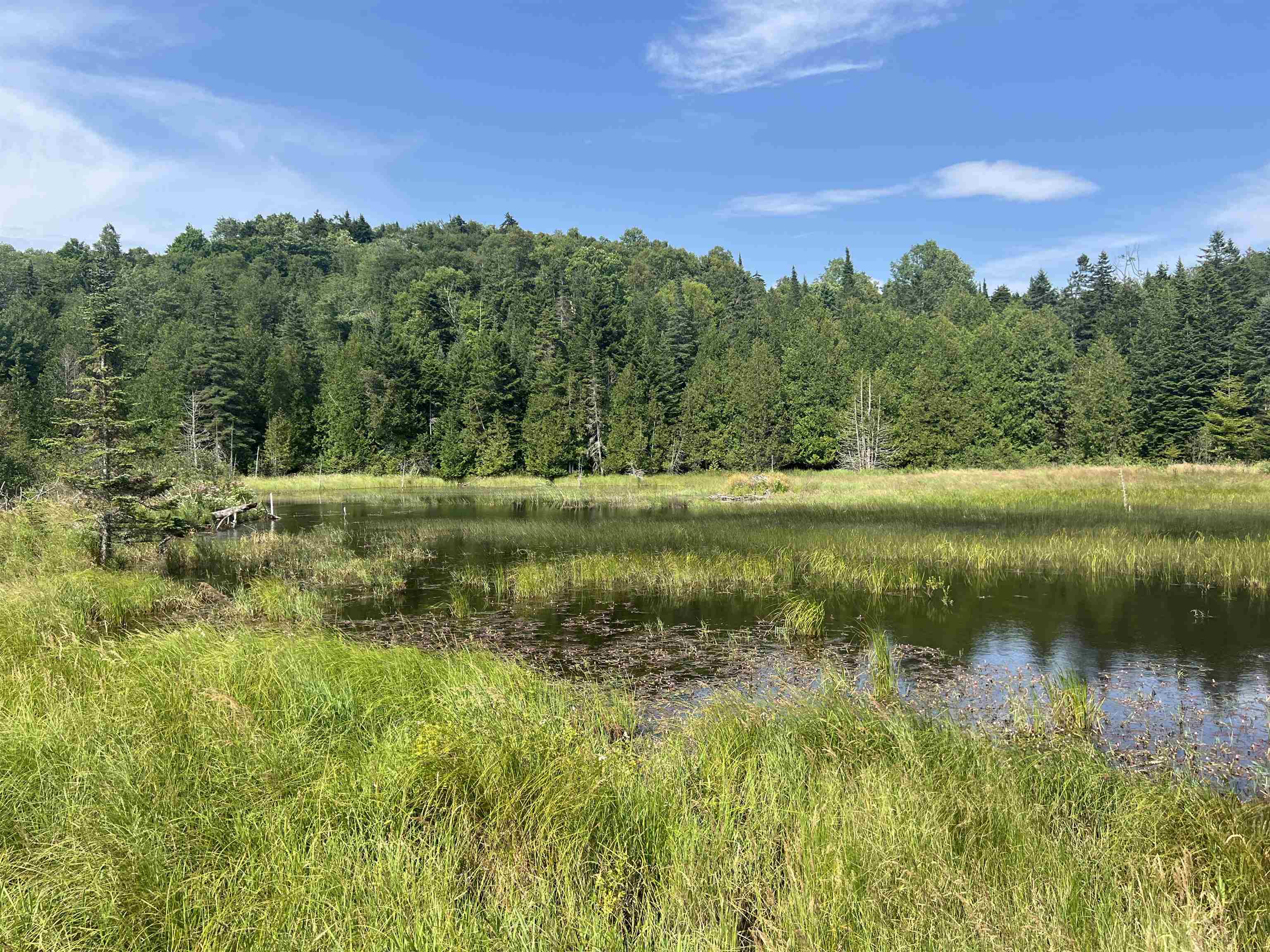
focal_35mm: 26
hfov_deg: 67.3
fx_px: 954
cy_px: 476
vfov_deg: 53.1
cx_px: 635
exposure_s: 1/2994
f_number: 1.5
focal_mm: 5.7
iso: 50
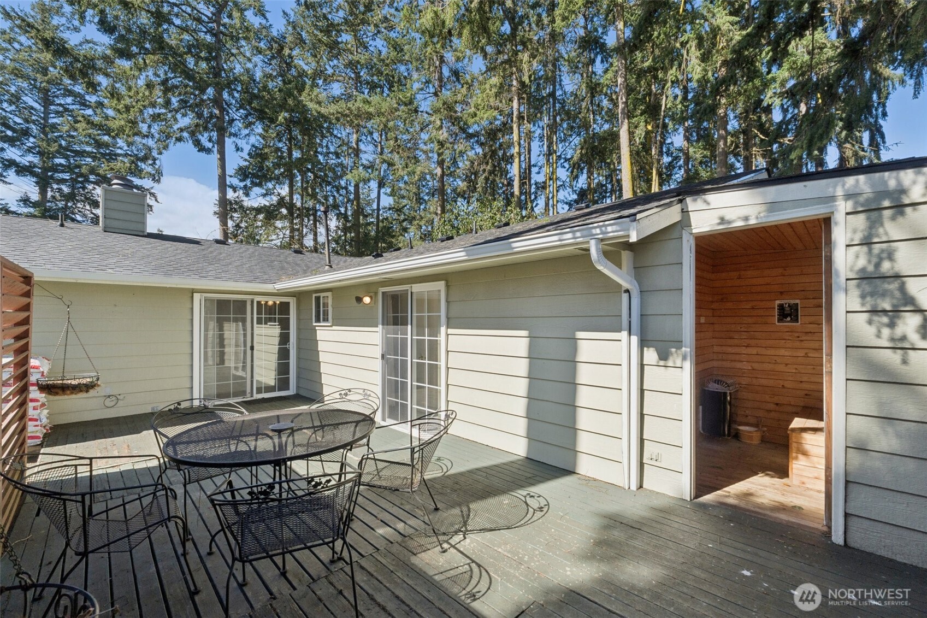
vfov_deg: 77.3
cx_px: 464
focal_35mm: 15
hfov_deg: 100.4
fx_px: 386
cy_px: 309
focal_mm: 10
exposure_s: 1/200
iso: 250
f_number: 9
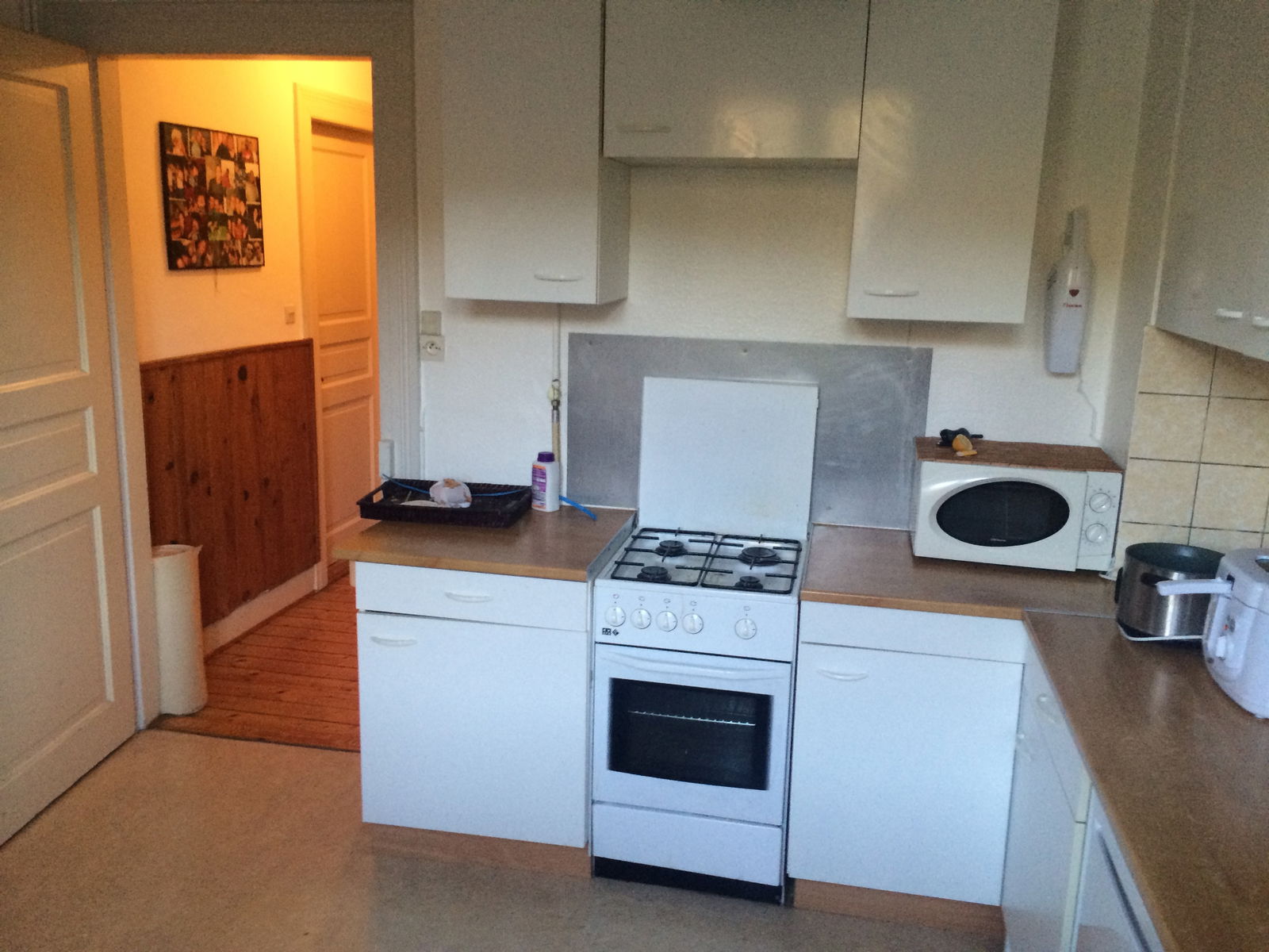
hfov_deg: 60.0
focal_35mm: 30
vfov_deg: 46.8
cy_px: 476
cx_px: 634
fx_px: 1100
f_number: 2.2
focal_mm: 4.12
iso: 200
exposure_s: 1/30
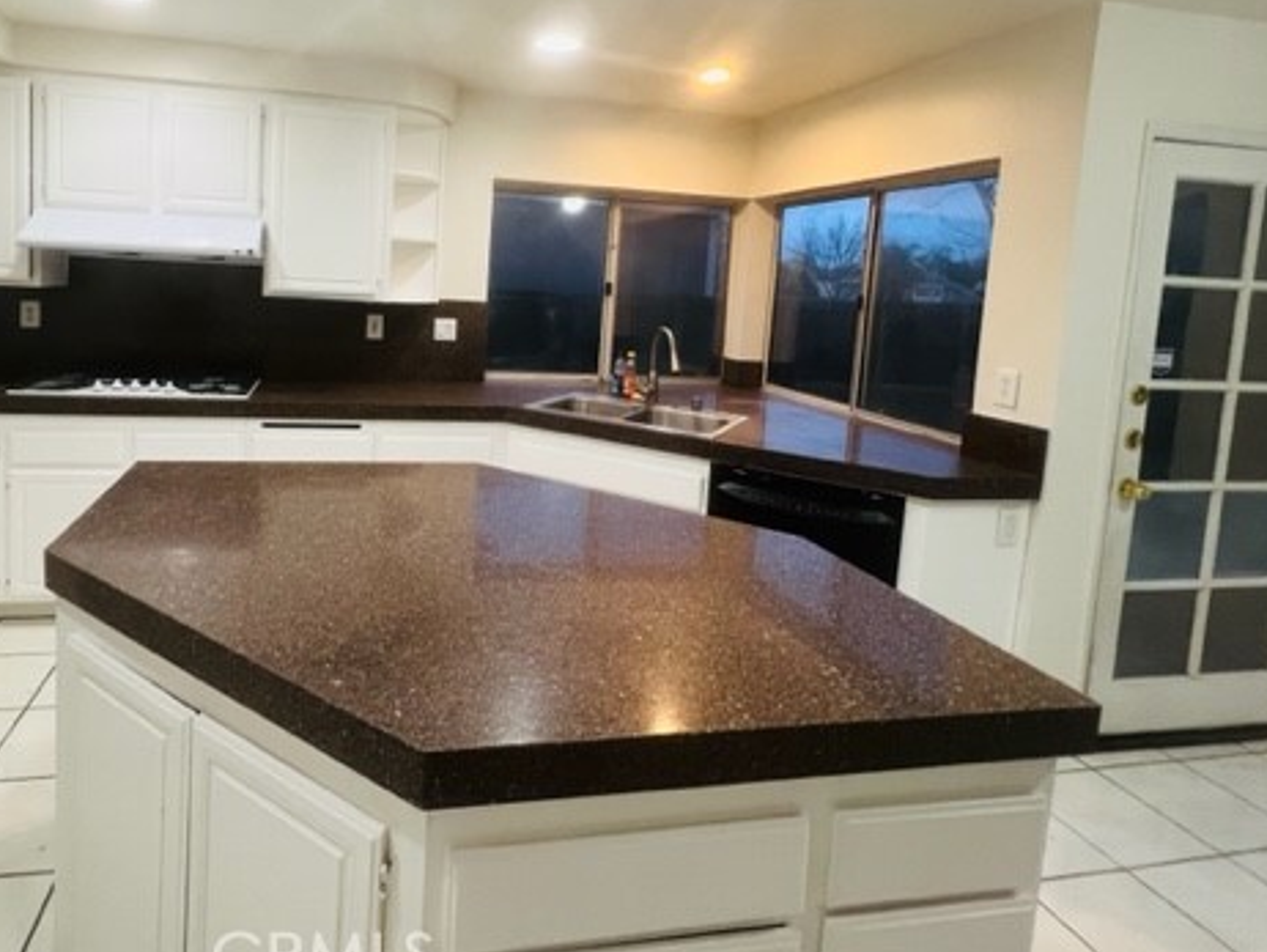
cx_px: 466
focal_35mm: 18
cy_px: 337
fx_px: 659
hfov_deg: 85.8
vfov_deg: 70.1
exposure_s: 1/60
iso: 160
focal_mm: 1.57
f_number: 1.8
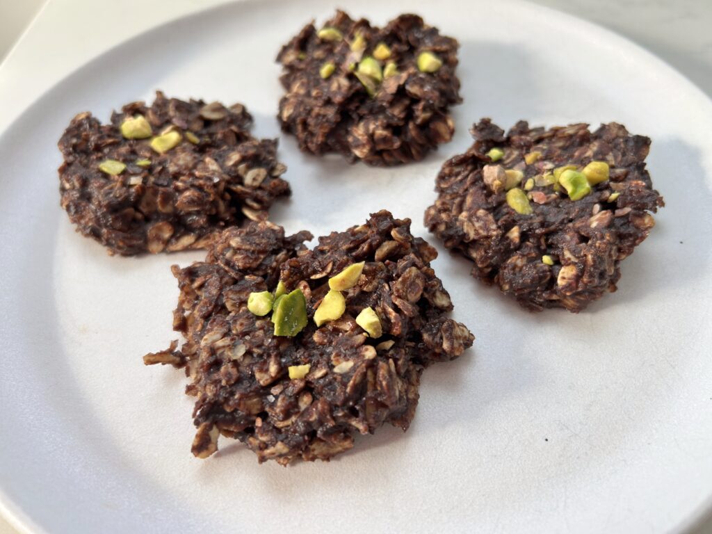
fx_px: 535
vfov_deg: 53.1
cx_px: 356
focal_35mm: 26
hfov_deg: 67.3
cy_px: 267
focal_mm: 5.7
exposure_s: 1/125
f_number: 1.5
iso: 32
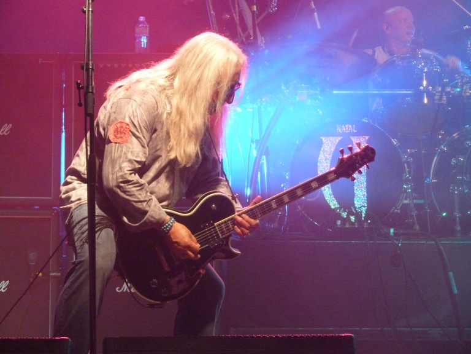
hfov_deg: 15.4
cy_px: 177
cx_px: 236
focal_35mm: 128
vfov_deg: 11.6
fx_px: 1742
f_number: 4.4
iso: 800
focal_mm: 21
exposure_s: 1/60
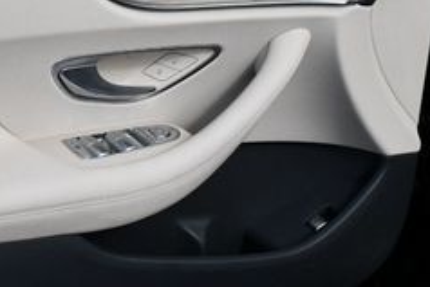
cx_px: -47
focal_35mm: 97
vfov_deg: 14.1
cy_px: 153
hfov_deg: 20.0
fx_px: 1159
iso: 100
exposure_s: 1/250
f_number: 8
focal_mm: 18
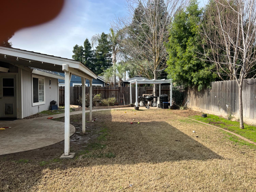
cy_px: 96
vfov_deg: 53.1
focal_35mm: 26
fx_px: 192
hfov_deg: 67.3
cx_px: 128
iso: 50
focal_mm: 5.7
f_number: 1.5
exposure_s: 1/1808
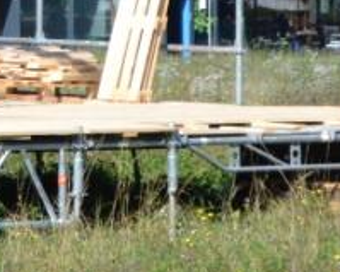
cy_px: -160
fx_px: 4007
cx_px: -516
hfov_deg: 4.7
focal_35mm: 398
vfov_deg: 3.9
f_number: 6.3
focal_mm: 55
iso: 100
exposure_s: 1/160
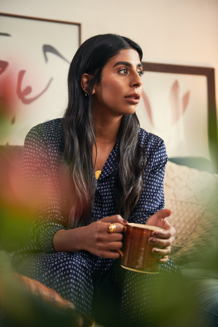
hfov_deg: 19.5
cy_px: 164
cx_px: 109
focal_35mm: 70
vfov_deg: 28.8
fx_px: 636
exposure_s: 1/250
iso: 800
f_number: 3.2
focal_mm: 70
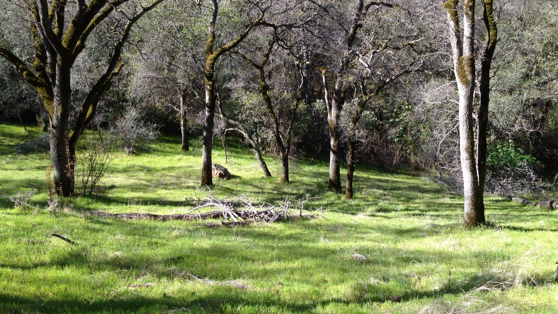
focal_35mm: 39
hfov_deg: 51.6
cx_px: 283
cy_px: 124
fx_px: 577
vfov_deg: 30.3
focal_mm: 4.28
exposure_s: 1/386
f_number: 2.4
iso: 50
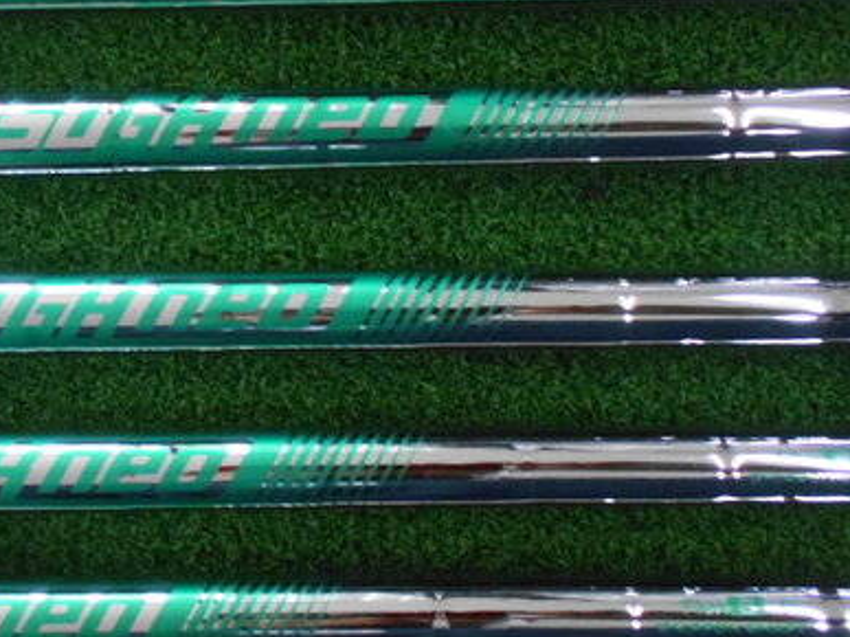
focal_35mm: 43
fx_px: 1056
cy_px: 224
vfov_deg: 33.3
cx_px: 257
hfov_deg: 43.0
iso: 800
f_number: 3.2
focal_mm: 4.6
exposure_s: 1/200
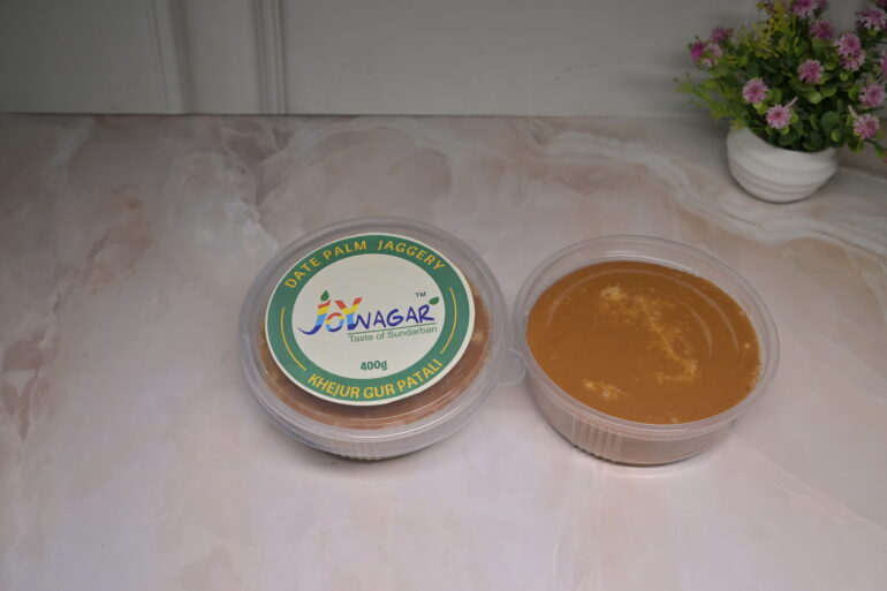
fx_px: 887
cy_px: 296
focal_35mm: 36
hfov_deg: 53.1
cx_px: 444
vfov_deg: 36.9
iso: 250
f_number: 5
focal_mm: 24
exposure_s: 1/200
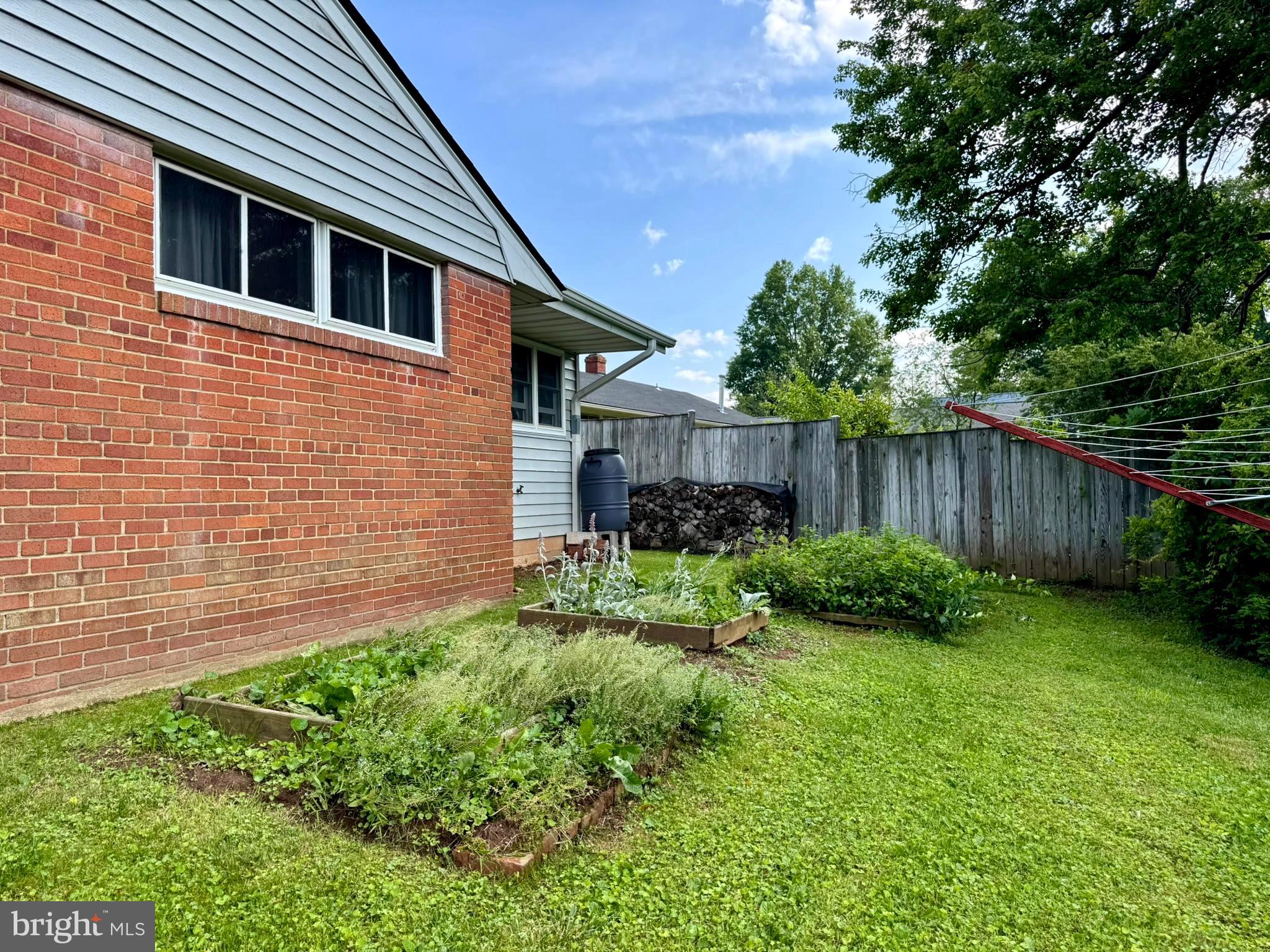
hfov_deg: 71.6
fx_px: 881
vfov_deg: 56.8
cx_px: 635
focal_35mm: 24
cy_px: 476
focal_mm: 6.76
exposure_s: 1/1112
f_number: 1.78
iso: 80
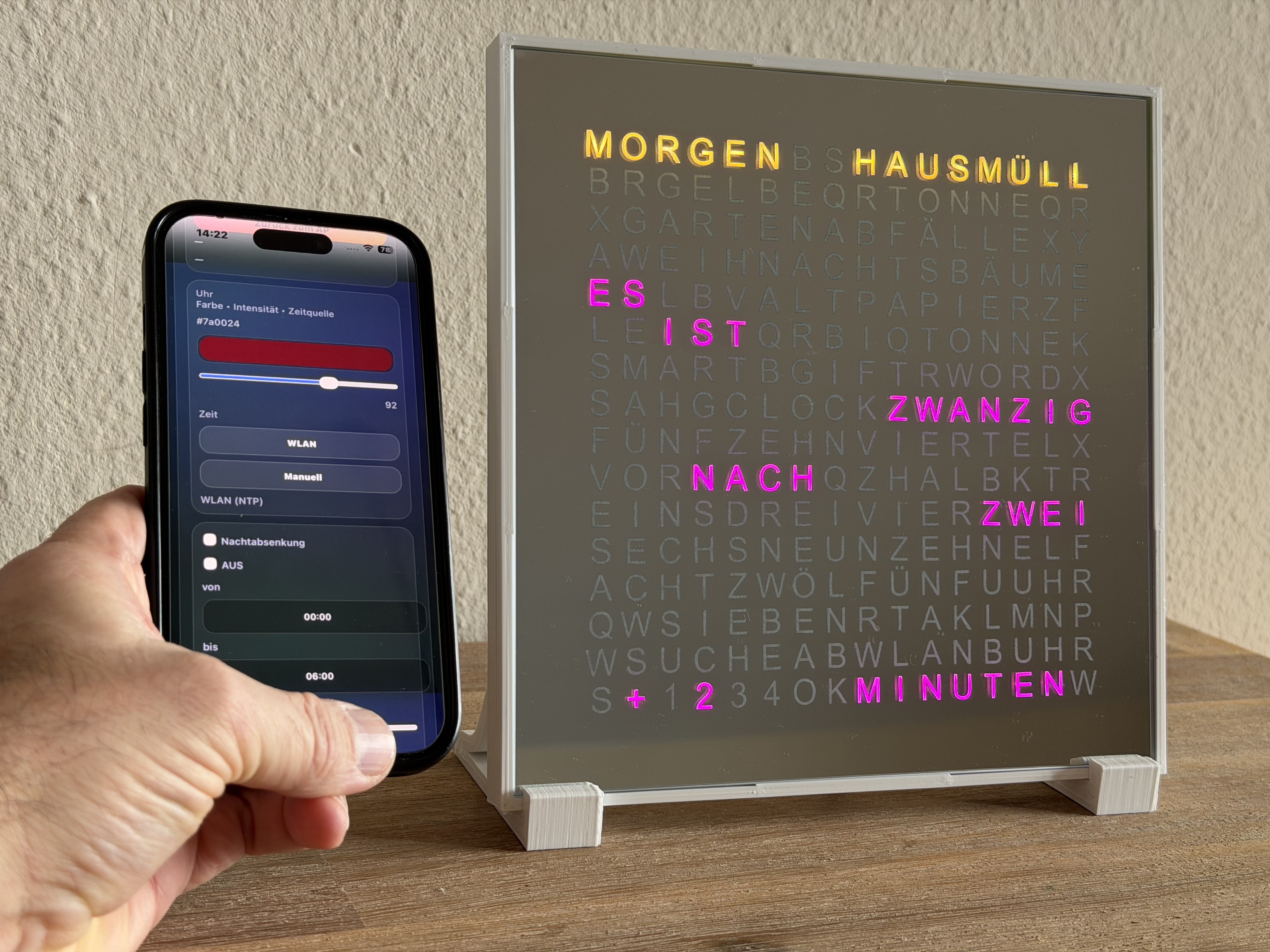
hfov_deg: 39.7
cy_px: 476
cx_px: 635
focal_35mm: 48
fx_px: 1761
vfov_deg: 30.3
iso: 125
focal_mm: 6.76
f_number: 1.78
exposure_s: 1/60
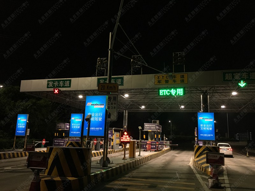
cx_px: 128
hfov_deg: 61.7
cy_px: 96
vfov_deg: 48.2
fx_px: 214
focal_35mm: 29
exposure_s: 1/33
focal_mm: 4.15
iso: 200
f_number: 2.2
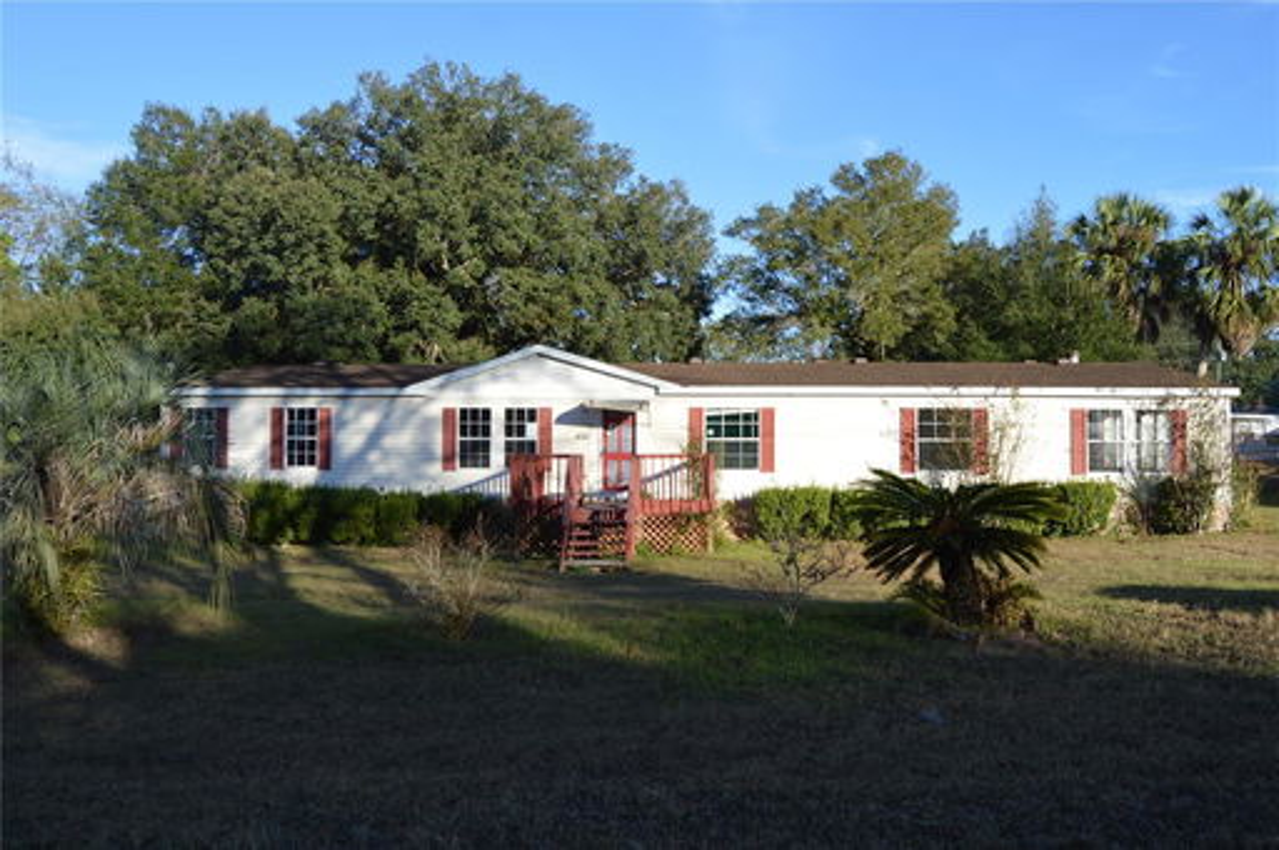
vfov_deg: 47.8
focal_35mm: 27
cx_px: 640
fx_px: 958
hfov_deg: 67.4
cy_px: 425
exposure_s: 1/200
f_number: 7.1
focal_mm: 18
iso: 100
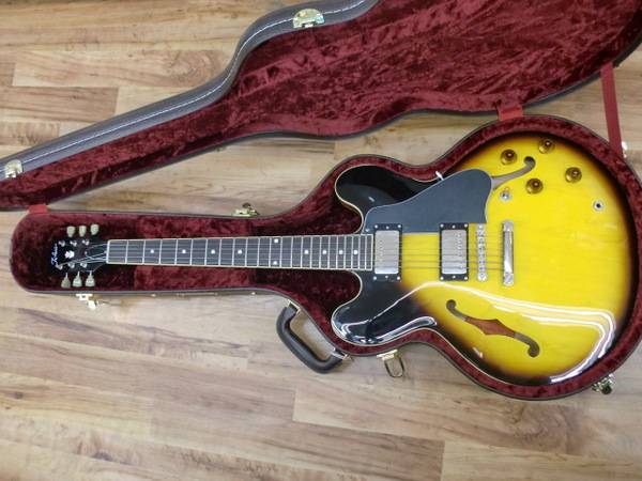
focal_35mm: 35
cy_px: 240
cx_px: 321
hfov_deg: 52.6
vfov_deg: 40.7
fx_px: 649
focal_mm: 6.3
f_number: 3.1
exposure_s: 1/60
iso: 250
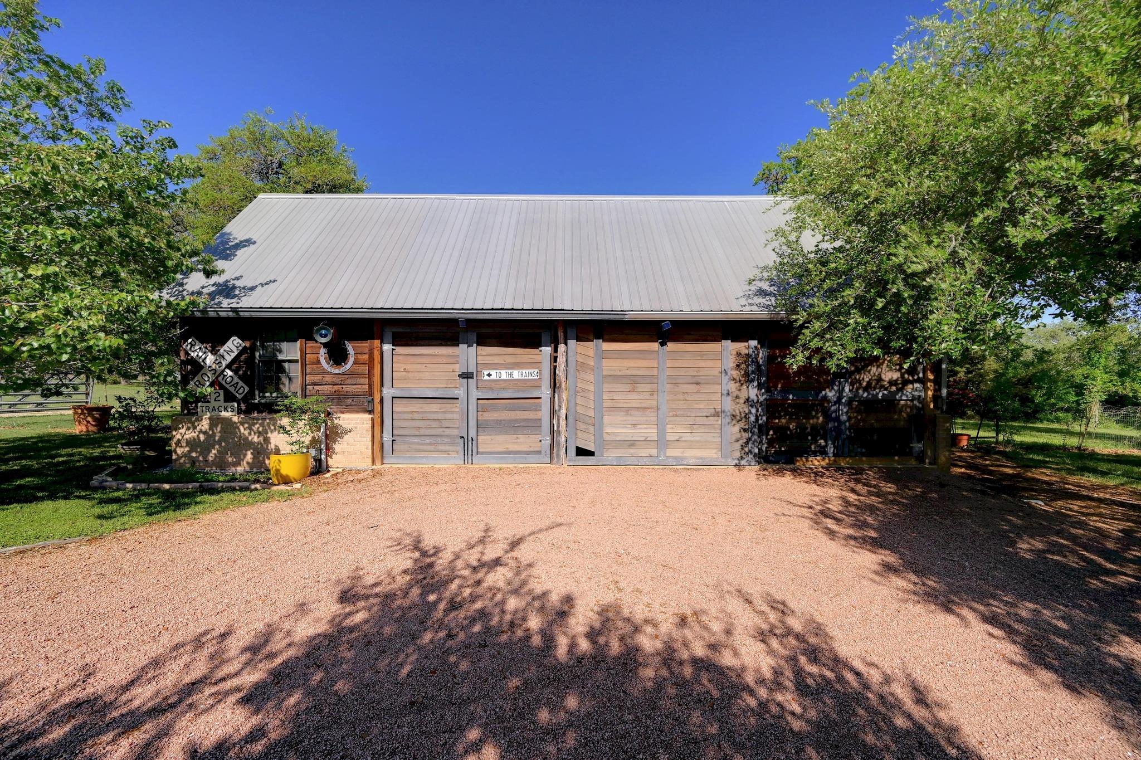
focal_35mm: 14
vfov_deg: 81.2
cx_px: 570
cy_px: 380
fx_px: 444
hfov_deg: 104.3
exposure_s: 1/4000
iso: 2000
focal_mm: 14
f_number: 6.3
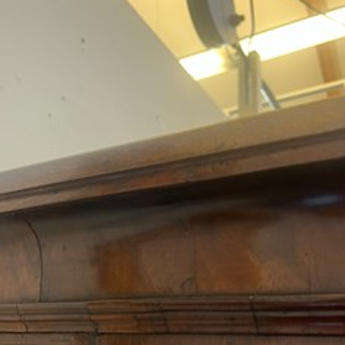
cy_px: 253
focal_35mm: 39
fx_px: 440
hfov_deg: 42.8
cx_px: 186
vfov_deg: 41.7
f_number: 1.6
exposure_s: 1/50
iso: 200
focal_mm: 5.1
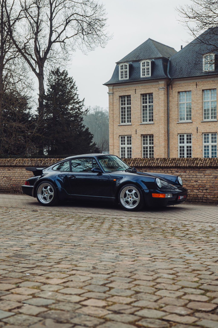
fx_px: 500
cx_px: 109
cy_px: 164
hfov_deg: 24.6
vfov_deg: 36.3
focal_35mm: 55
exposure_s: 1/125
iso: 400
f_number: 4.5
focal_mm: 55
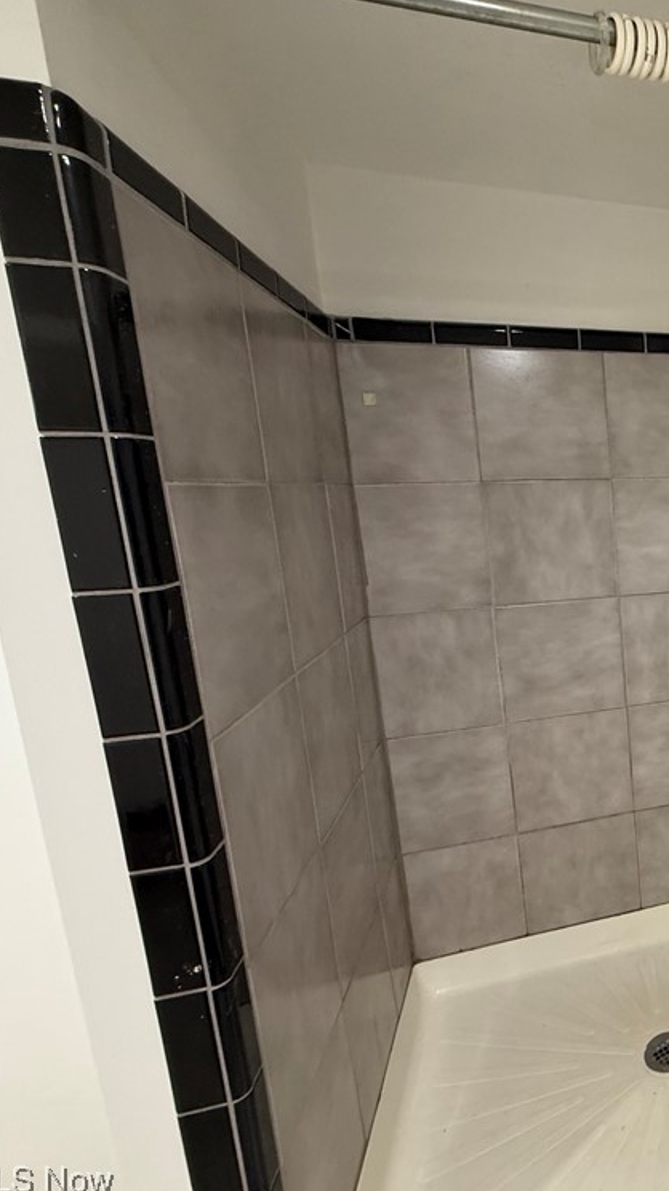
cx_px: 773
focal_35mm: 21
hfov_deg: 40.5
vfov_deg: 83.9
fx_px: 663
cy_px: 600
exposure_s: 1/60
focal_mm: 2.22
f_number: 2.2
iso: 320
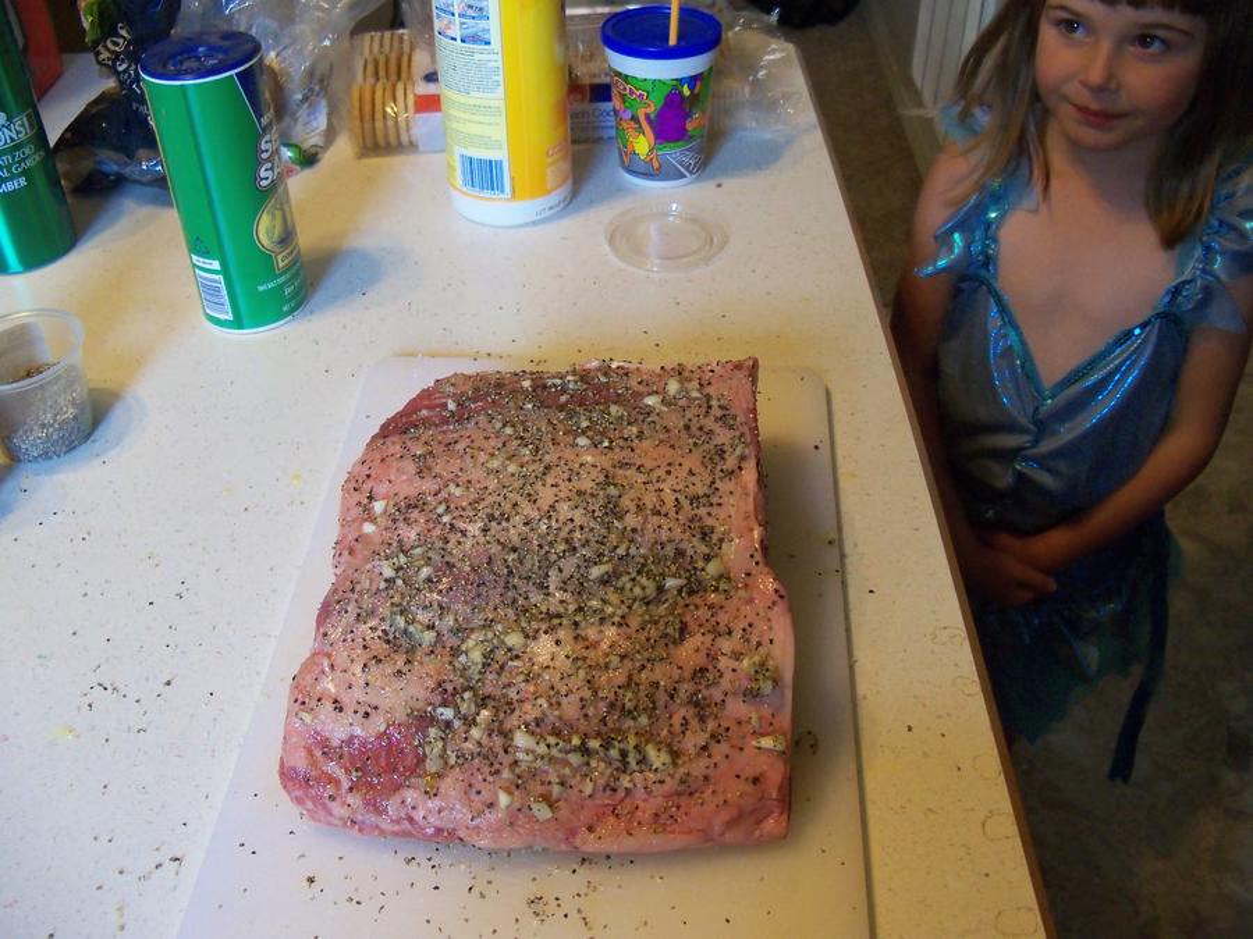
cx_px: 626
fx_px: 1267
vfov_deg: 40.7
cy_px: 470
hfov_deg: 52.6
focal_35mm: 35
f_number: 3.5
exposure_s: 1/40
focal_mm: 6.2
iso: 400
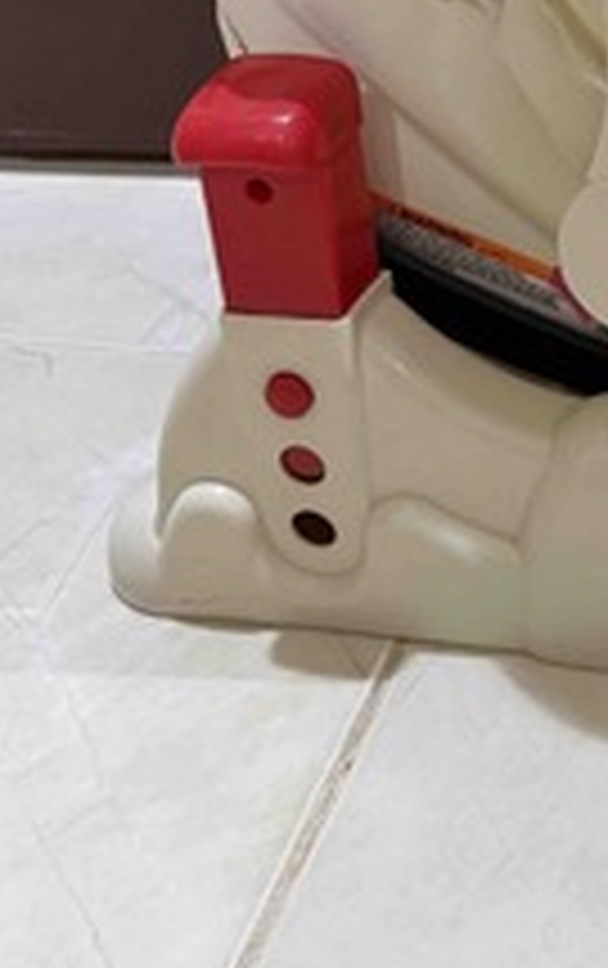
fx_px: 1427
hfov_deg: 22.2
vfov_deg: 35.1
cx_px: 732
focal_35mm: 54
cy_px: 83
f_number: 1.78
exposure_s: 1/60
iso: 400
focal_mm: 6.76
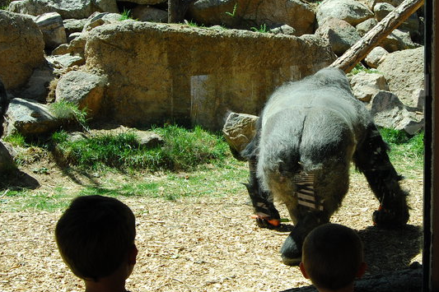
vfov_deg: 29.8
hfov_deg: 42.7
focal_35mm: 45
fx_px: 549
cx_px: 312
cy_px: 125
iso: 400
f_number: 9
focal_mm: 20
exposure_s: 1/320
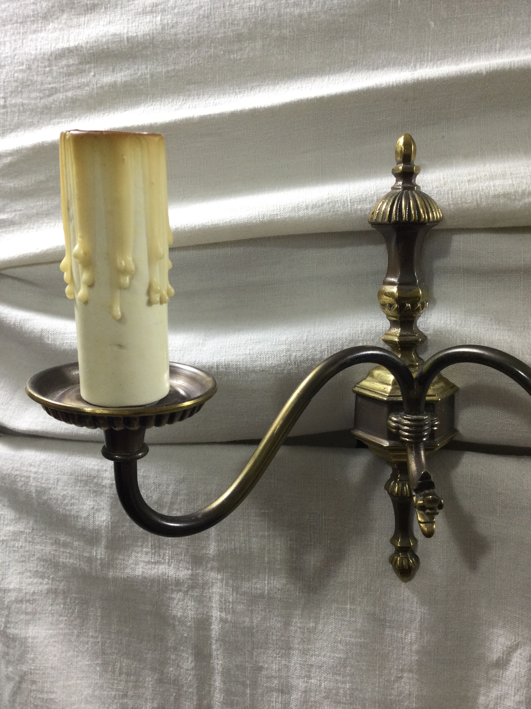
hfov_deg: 45.4
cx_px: 266
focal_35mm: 31
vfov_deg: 58.4
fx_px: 634
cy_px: 354
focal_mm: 3.3
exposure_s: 1/33
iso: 32
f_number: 2.4
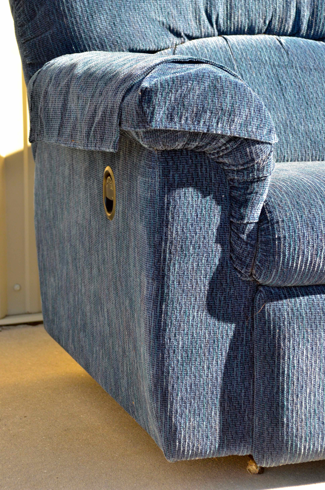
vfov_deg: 17.5
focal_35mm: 117
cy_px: 245
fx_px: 1591
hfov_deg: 11.7
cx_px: 162
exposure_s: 1/640
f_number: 7.1
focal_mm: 78
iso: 800
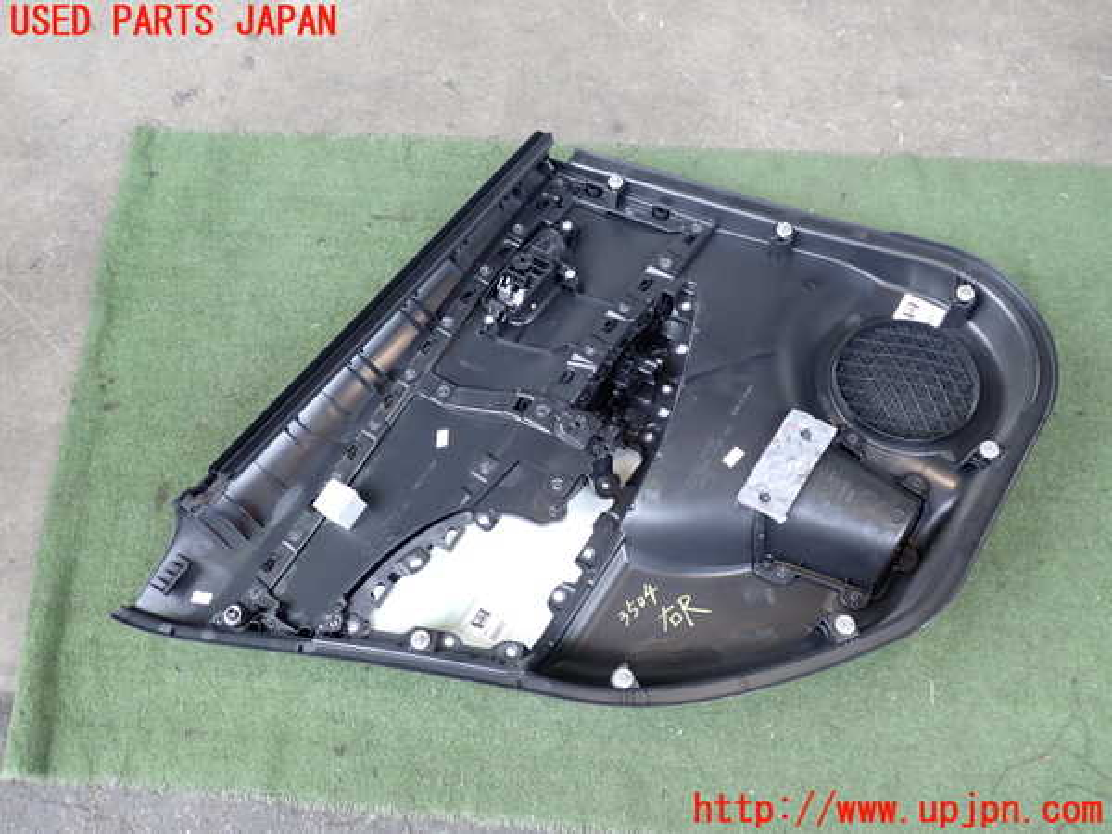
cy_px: 417
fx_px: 964
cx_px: 556
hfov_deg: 60.0
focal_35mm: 30
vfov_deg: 46.8
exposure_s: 1/60
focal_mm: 5.4
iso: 200
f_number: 2.3
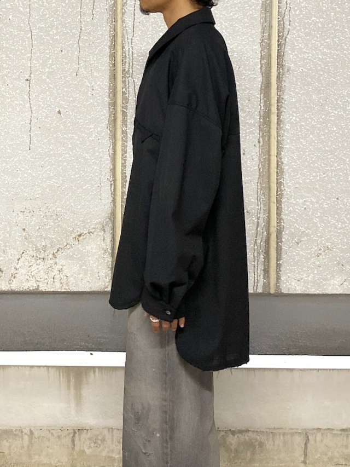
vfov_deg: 67.3
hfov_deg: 53.1
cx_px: 175
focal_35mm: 26
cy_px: 234
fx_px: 350
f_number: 1.8
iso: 500
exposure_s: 1/41
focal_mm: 4.25
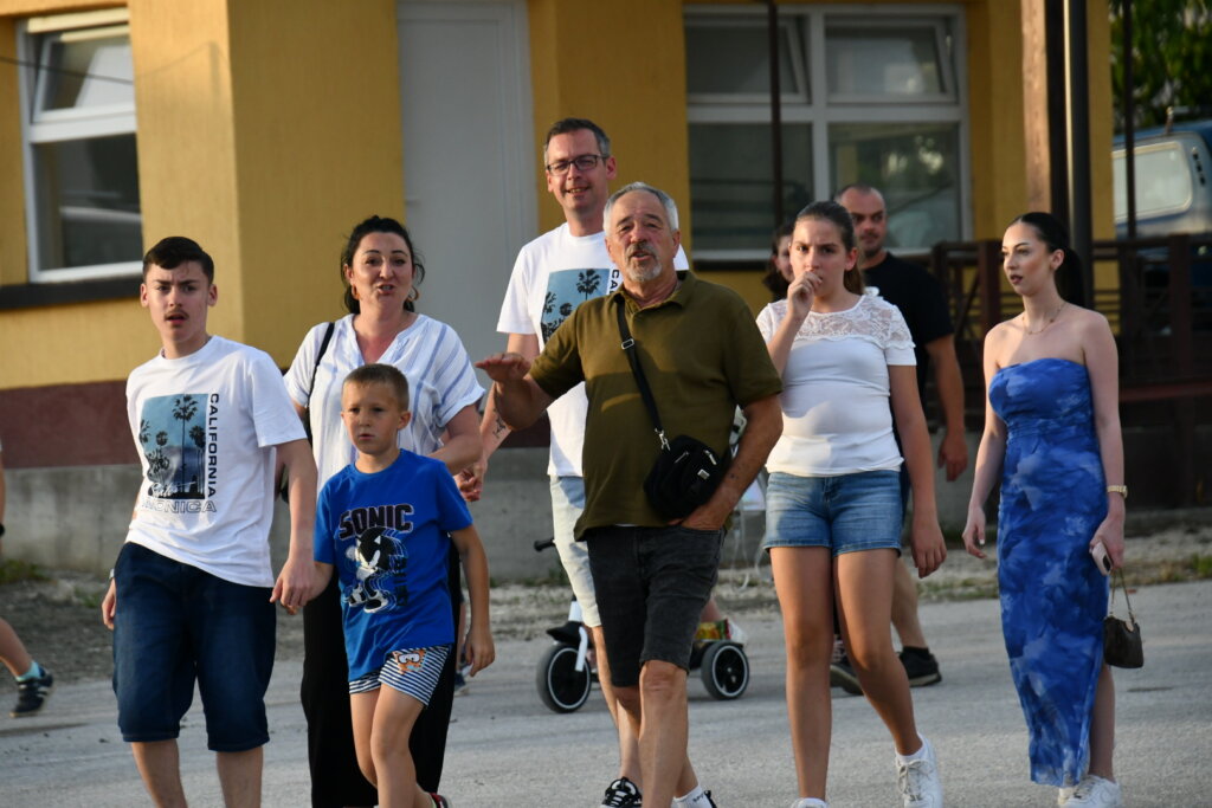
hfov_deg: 7.4
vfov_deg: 5.0
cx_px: 606
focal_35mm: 277
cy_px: 404
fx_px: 9326
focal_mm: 185
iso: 720
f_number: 5.6
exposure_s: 1/1000
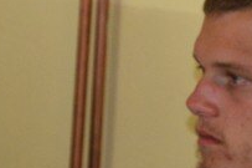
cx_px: 488
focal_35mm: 505
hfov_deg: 4.0
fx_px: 3532
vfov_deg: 2.7
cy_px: 225
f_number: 8
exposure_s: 1/60
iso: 4000
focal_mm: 122
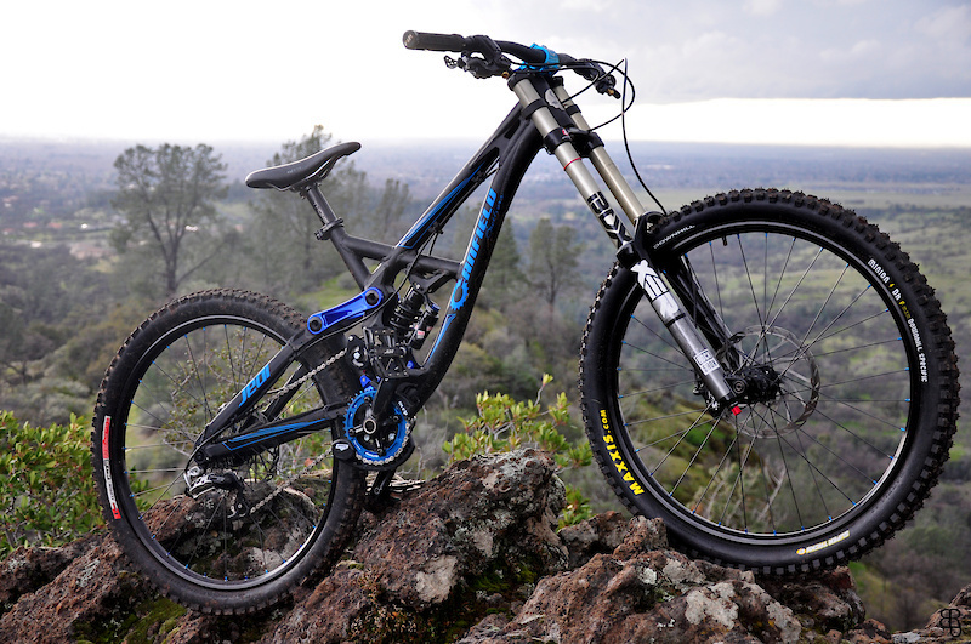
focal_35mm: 63
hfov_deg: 31.9
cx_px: 486
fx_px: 1697
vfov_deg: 21.5
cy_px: 322
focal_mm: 42
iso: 400
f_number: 4.8
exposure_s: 1/200
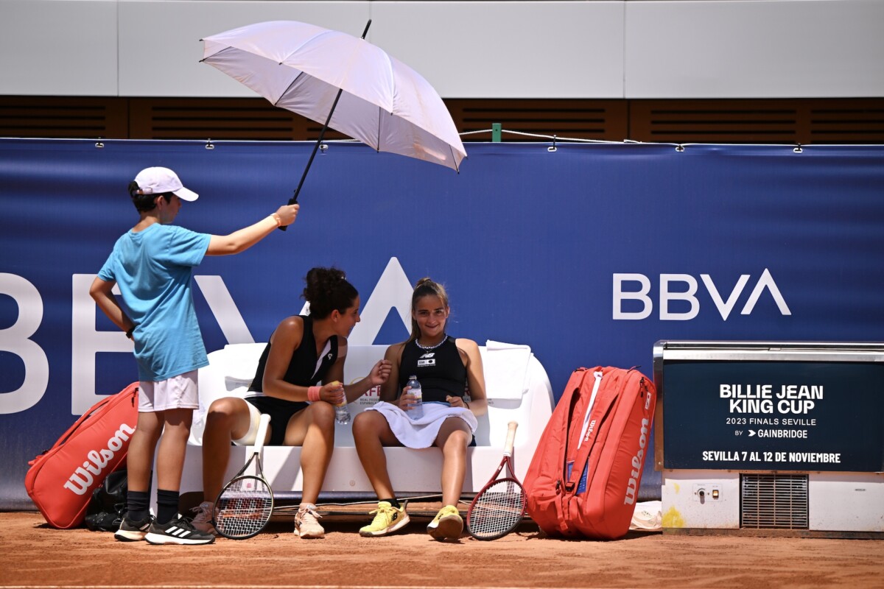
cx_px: 442
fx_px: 3929
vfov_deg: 8.6
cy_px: 294
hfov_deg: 12.8
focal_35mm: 160
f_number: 2.8
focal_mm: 160
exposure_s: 1/8000
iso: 250
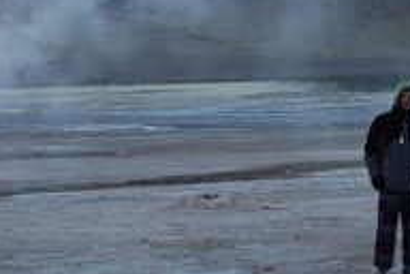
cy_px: 124
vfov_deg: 9.1
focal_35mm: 150
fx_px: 1713
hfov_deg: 13.4
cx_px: 429
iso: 800
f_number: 8
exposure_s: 1/250
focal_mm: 35
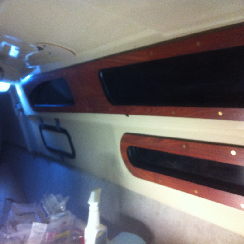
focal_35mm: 42
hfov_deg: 39.8
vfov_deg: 40.0
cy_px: 121
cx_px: 95
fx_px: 335
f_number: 2.8
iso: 200
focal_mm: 3.85
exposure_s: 1/15
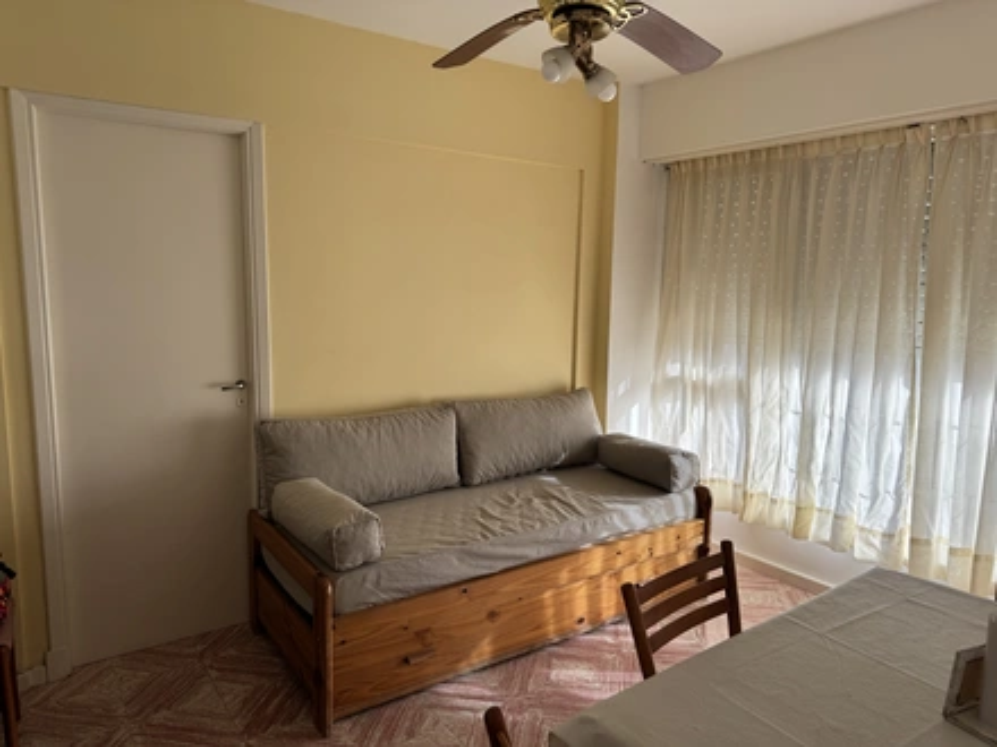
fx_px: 691
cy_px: 374
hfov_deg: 71.6
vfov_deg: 56.8
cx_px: 498
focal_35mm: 24
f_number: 1.78
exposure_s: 1/562
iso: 80
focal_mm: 6.76
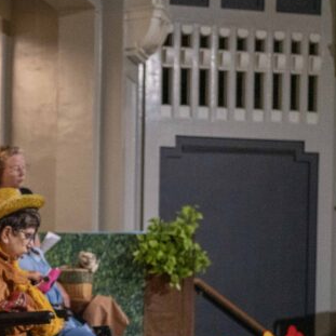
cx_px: -185
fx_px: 1076
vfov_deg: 17.4
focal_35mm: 98
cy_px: 318
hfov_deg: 16.1
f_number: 4
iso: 6400
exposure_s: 1/160
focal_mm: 35
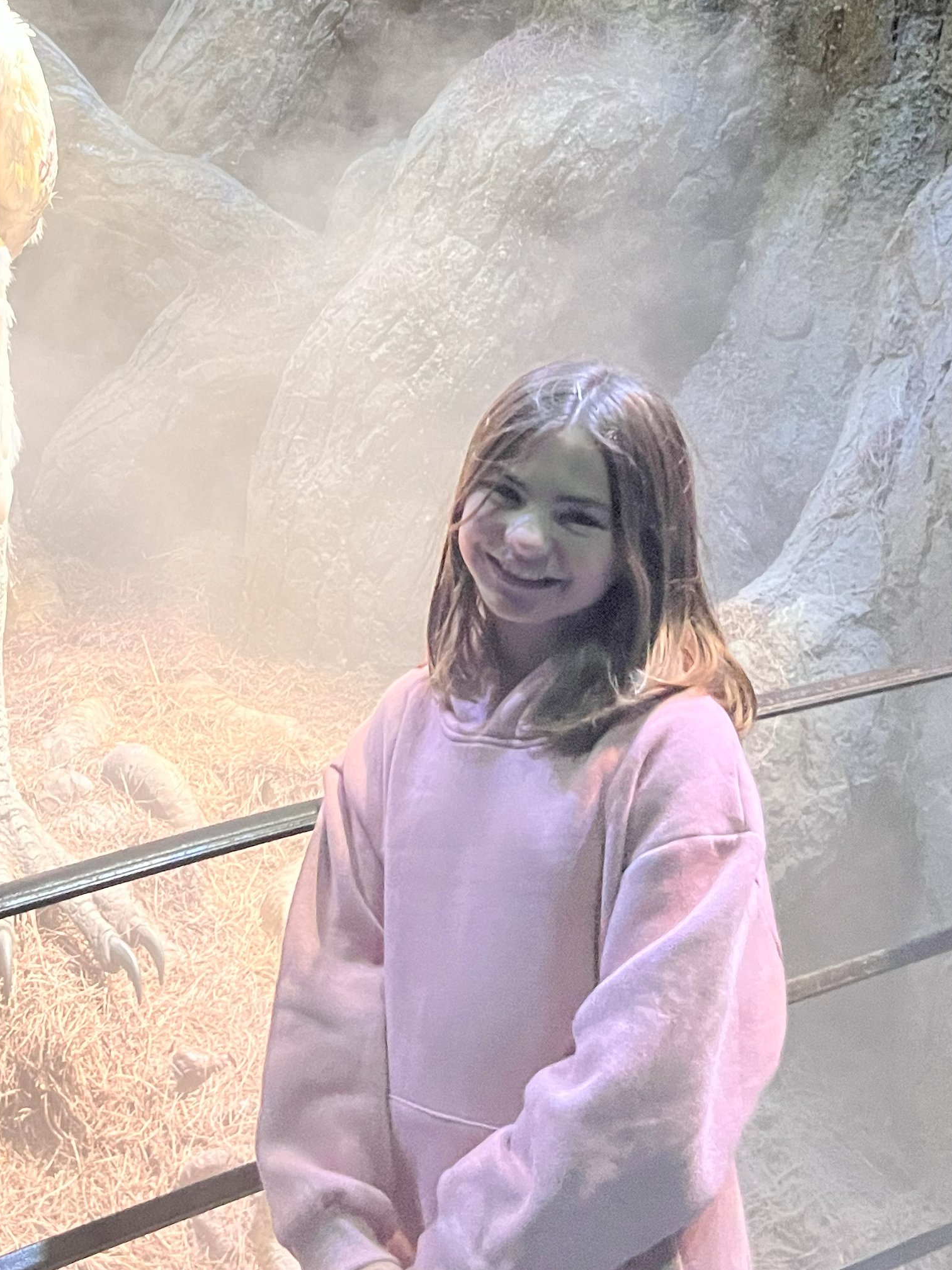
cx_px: 130
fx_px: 1907
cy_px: 290
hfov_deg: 27.2
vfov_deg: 35.8
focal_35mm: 52
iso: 640
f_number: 1.5
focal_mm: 5.7
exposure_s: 1/30
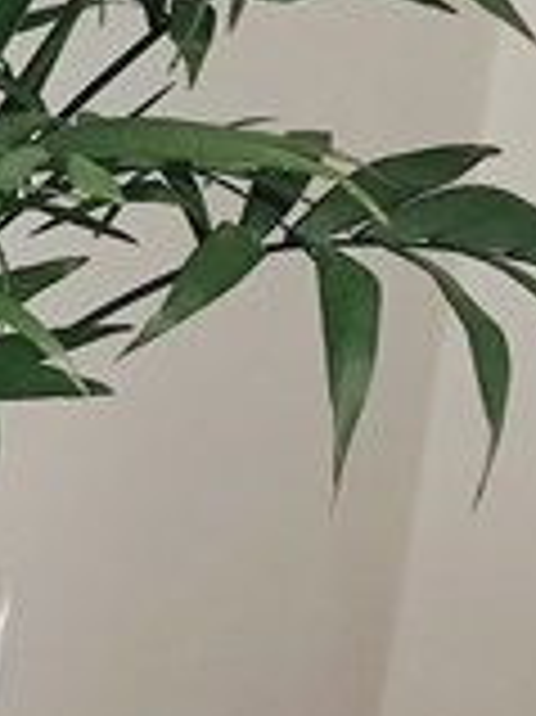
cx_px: -531
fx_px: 2915
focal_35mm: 141
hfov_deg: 9.8
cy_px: 707
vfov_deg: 13.8
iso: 32
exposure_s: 1/100
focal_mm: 3.99
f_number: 1.8
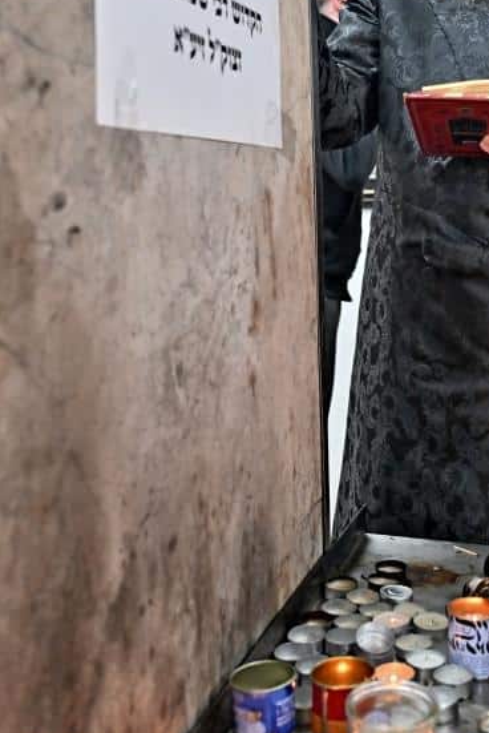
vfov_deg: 36.8
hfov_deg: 24.9
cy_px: 194
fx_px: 1077
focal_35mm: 53
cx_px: 431
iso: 1250
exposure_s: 1/200
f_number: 4
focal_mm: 28.5
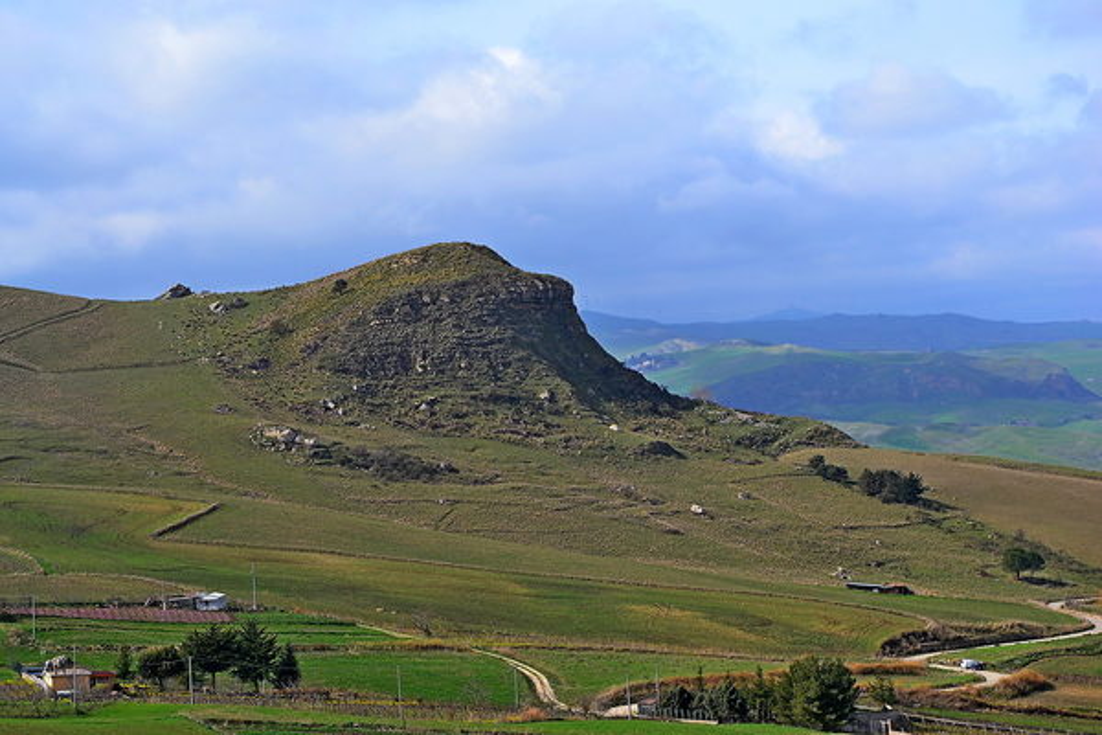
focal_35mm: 105
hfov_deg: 19.5
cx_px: 551
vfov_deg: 13.0
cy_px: 368
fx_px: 3214
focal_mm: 70
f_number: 11
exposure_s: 1/500
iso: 360
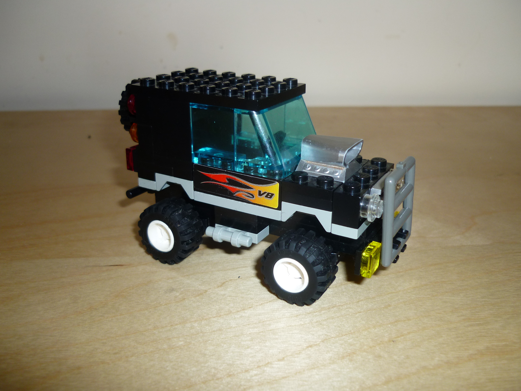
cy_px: 196
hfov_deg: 55.4
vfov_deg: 42.9
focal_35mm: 33
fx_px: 497
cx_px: 260
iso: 100
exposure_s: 1/30
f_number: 2.8
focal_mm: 5.5
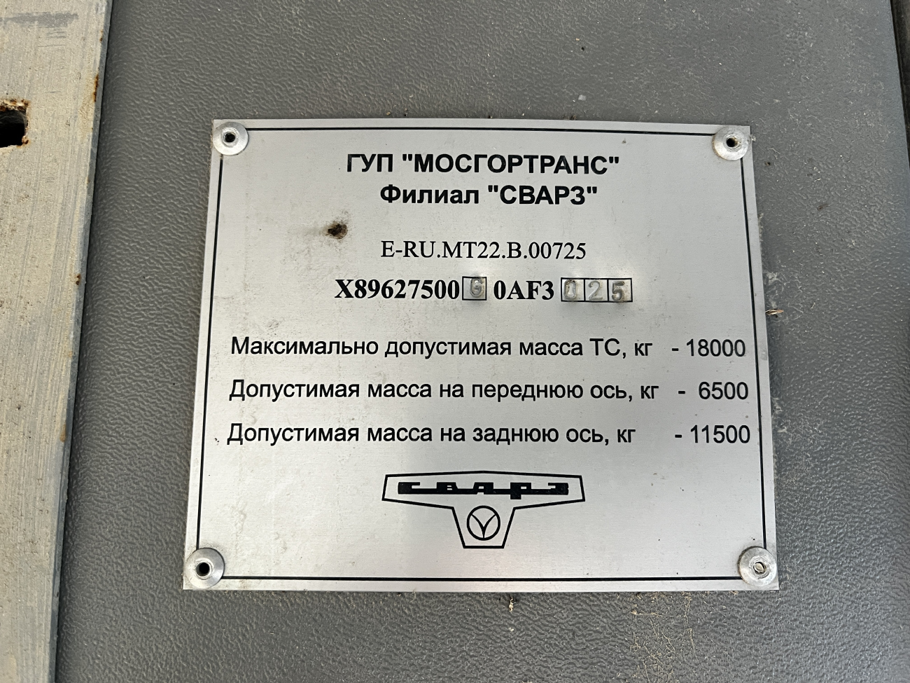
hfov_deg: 67.3
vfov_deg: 53.1
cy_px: 342
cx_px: 455
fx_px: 683
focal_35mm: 26
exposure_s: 1/96
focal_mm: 5.1
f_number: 1.6
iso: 125
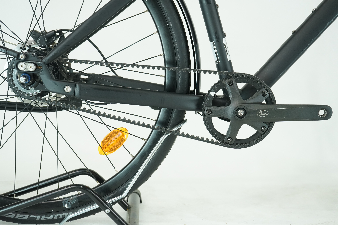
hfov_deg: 36.9
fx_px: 507
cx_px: 169
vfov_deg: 25.1
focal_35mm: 54
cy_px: 112
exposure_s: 1/200
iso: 1600
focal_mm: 54
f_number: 5.6
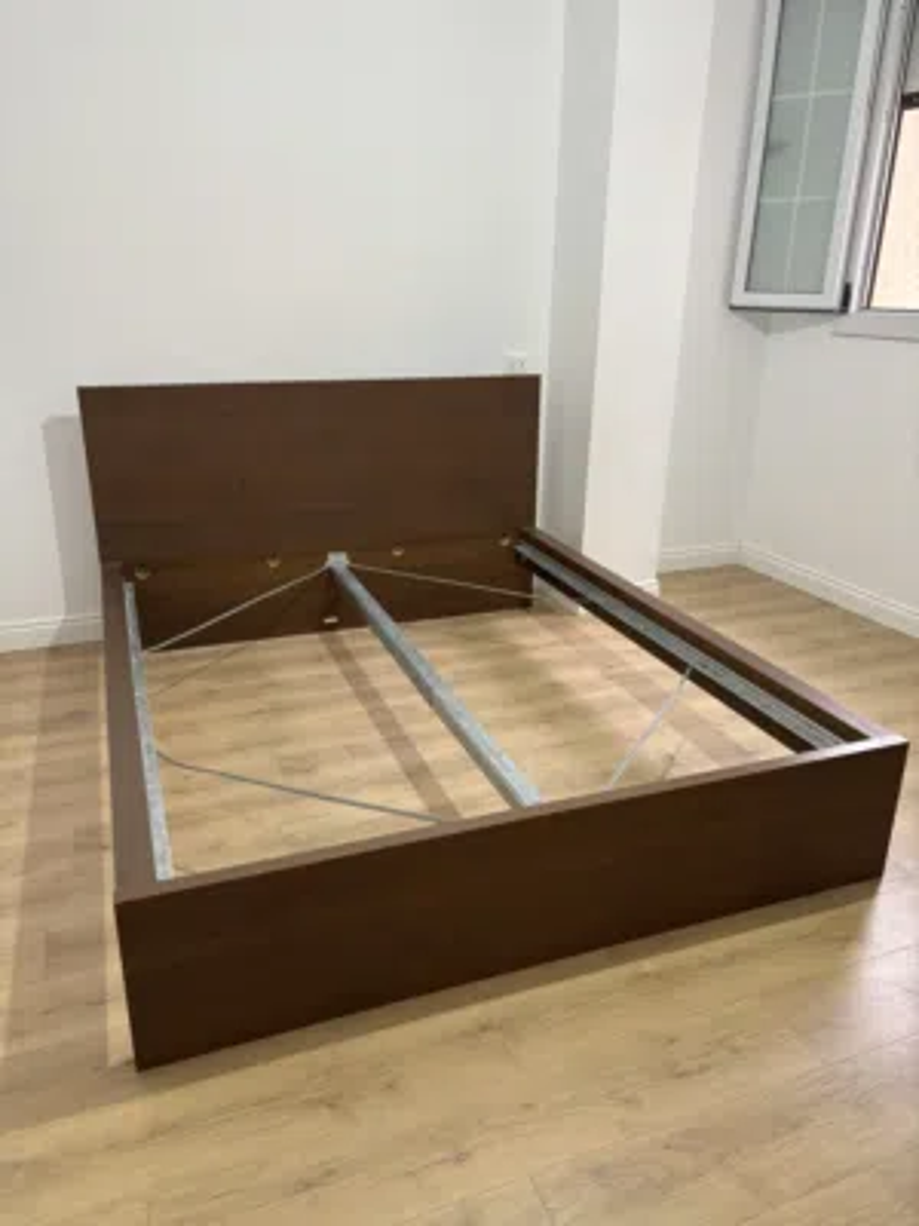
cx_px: 460
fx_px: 920
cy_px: 613
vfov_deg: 67.3
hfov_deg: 53.1
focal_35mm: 26
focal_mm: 5.96
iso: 250
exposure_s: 1/50
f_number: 1.6
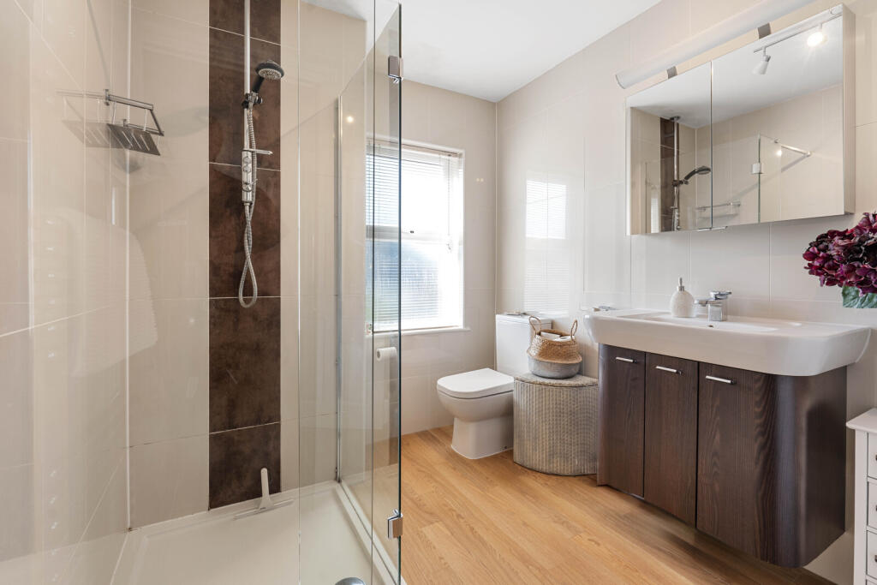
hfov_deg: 96.7
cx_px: 438
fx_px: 390
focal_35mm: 16
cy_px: 292
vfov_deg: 73.8
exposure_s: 1/1.25
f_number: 8
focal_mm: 16
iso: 320
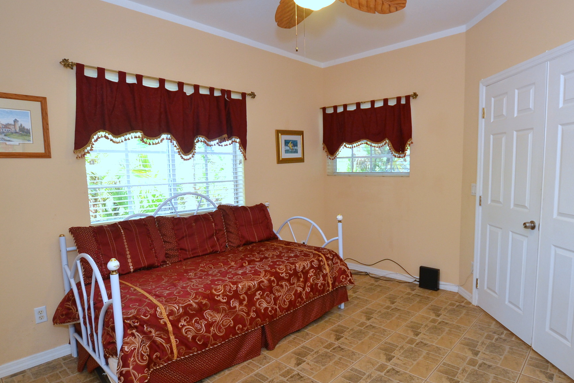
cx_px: 313
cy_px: 206
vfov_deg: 61.9
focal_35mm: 20
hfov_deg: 83.8
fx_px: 319
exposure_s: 1/60
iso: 560
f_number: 3.5
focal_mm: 10
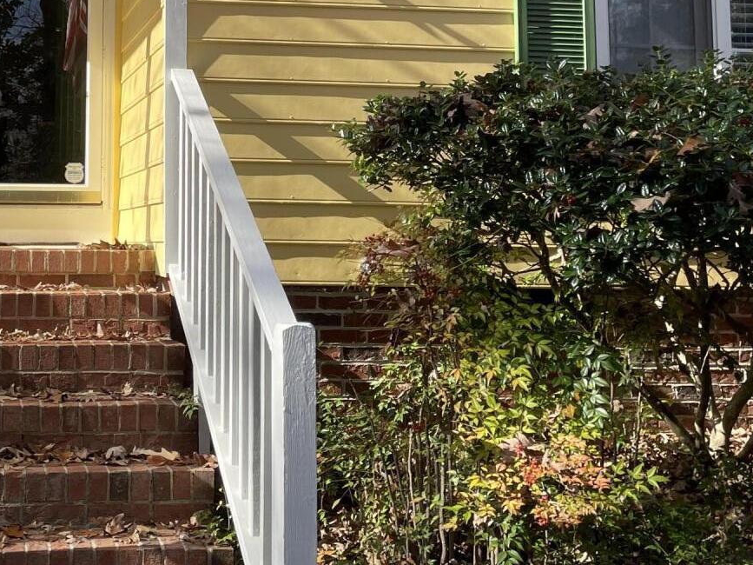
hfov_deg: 31.5
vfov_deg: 23.8
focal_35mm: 60
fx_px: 1305
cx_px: 169
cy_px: 63
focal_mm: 4.2
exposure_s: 1/1014
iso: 32
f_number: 1.6
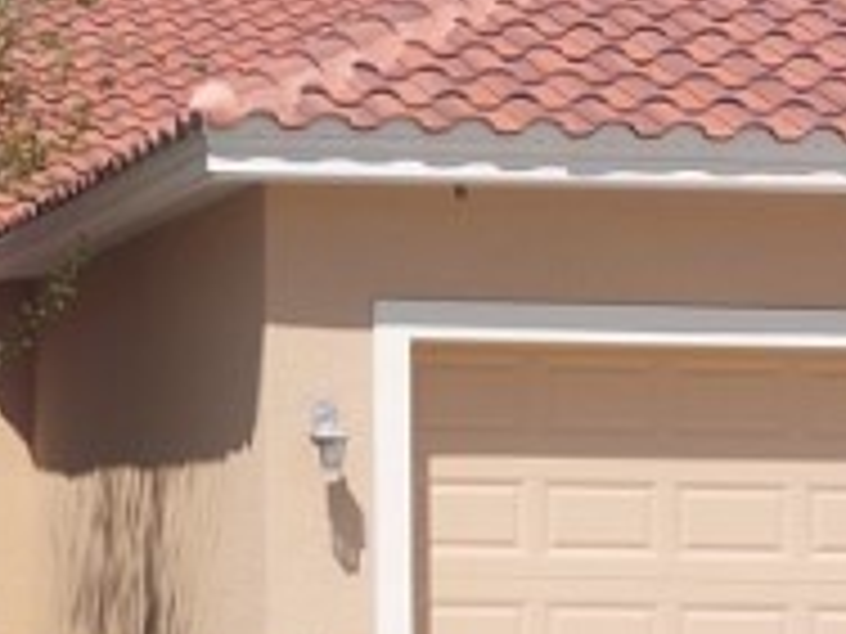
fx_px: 3202
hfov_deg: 14.7
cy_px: 189
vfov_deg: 11.3
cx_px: -99
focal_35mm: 131
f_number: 1.8
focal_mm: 5.23
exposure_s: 1/1748
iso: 40
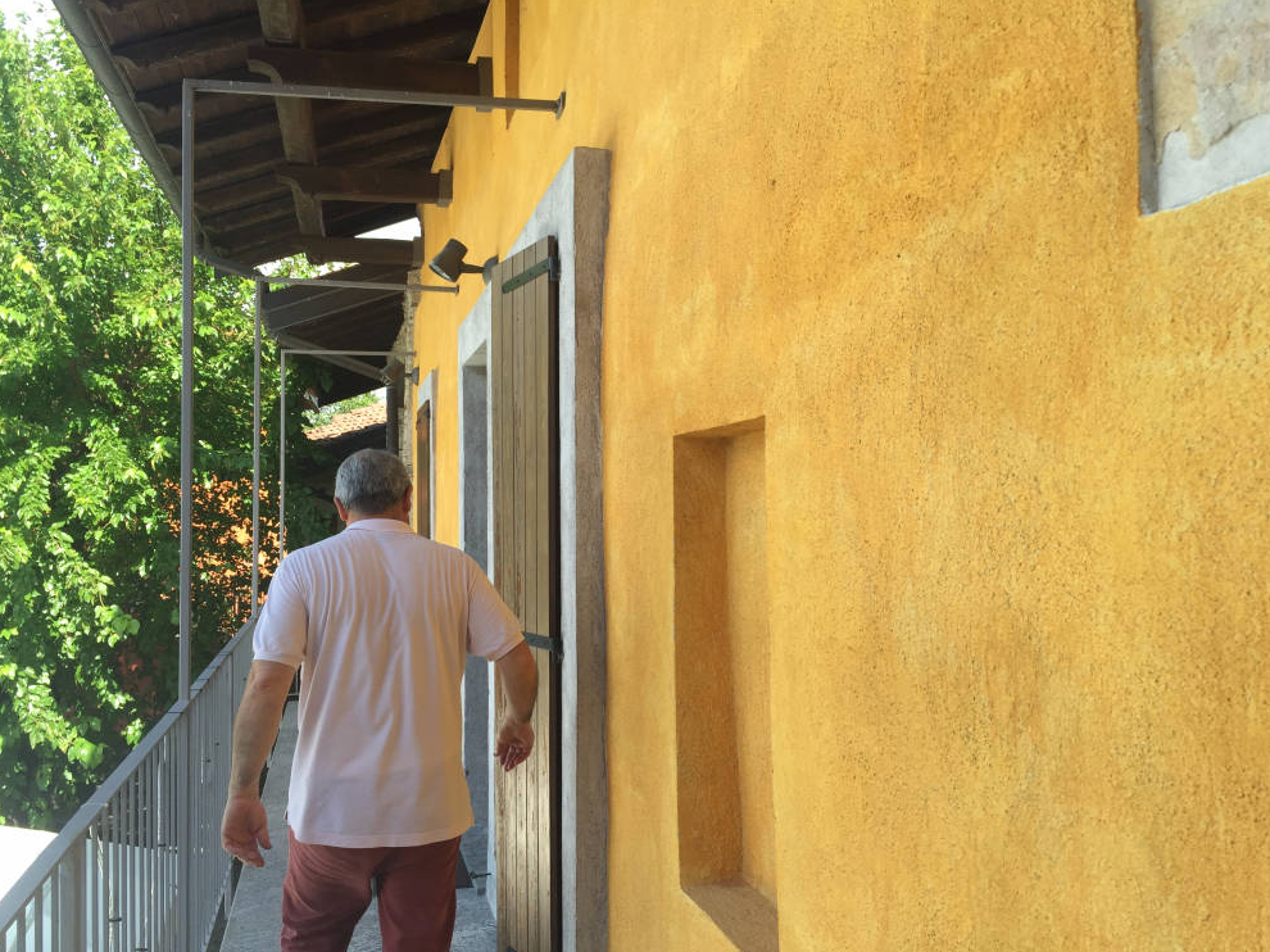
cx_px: 620
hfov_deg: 60.0
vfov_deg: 46.8
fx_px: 1100
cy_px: 489
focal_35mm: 30
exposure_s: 1/412
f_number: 2.2
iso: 32
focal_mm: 4.15
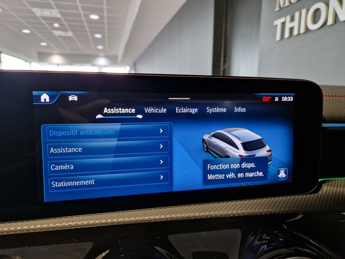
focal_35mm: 23
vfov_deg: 58.9
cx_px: 172
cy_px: 130
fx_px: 229
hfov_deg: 73.9
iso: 320
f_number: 1.8
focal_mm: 5.4
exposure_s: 1/31
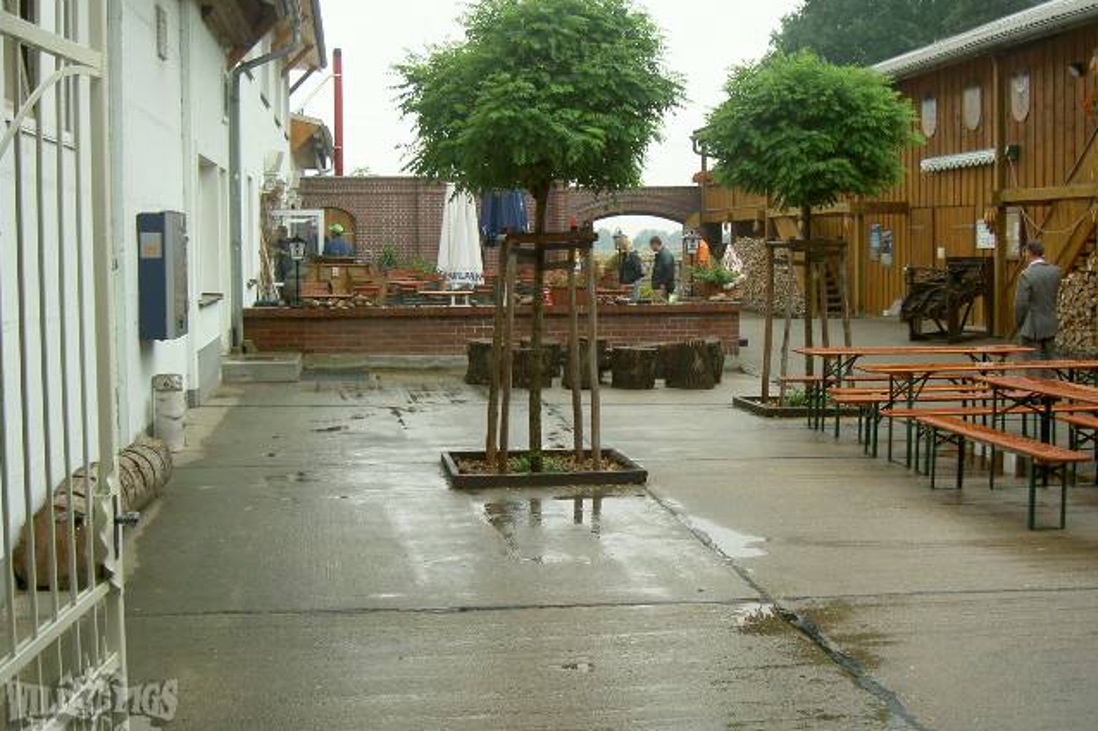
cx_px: 548
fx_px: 1402
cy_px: 347
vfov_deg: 29.2
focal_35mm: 46
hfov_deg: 42.8
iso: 50
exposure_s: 1/60
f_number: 2.9
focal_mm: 9
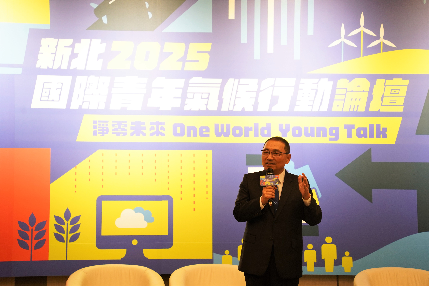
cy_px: 143
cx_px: 214
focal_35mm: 111
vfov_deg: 12.3
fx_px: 1323
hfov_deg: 18.4
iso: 1600
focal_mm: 111
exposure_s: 1/125
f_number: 4.5
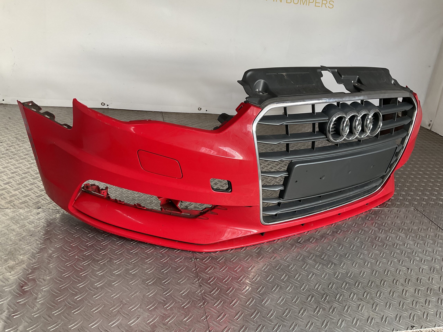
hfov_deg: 61.7
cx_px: 222
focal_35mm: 29
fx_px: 371
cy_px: 166
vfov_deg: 48.2
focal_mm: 3
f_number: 1.8
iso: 25
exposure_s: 1/100
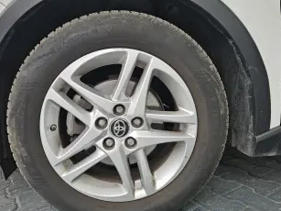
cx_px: 122
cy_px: 113
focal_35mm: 27
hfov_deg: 65.1
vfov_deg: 51.3
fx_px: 219
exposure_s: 1/100
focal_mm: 6.3
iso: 25
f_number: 1.7
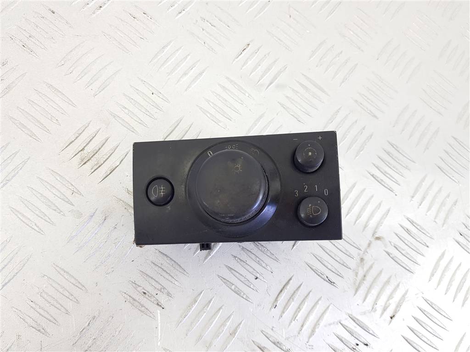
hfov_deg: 67.3
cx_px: 235
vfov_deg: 53.1
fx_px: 353
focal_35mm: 26
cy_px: 176
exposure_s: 1/100
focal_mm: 4.2
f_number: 1.7
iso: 80
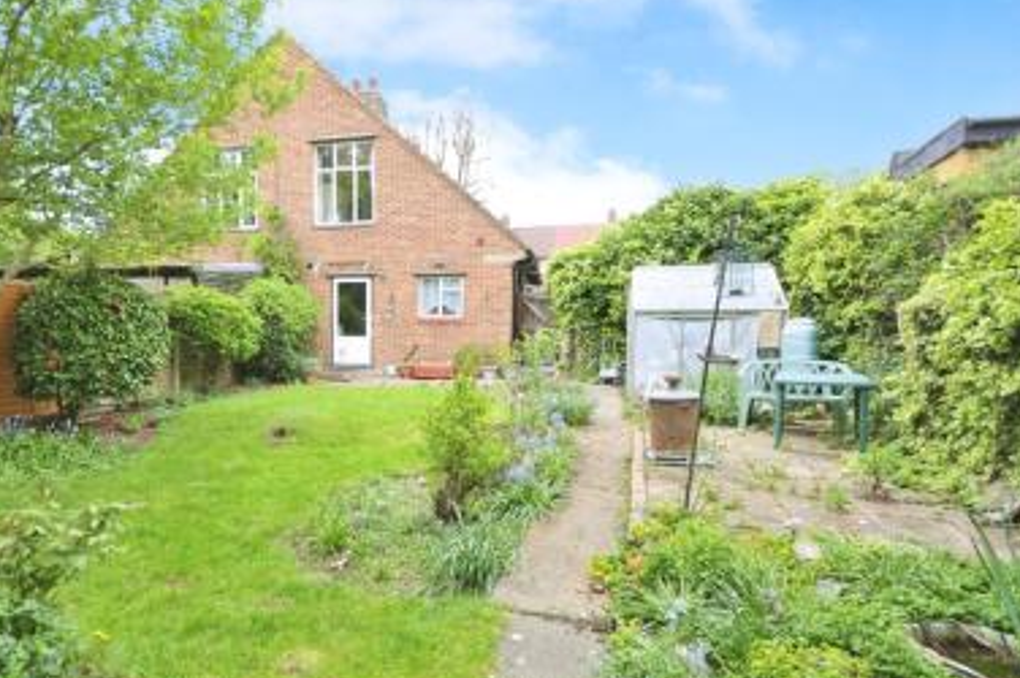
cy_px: 367
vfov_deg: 64.4
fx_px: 538
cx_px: 420
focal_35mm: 19
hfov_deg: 86.1
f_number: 7.1
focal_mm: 10
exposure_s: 1/200
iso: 200
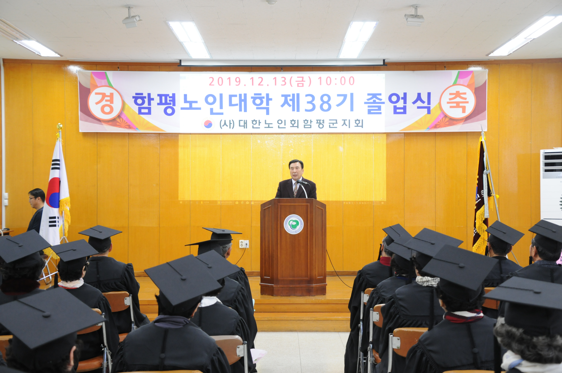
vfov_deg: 23.7
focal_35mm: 57
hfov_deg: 35.1
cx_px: 281
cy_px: 186
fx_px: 889
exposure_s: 1/30
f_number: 4.2
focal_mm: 38
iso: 800
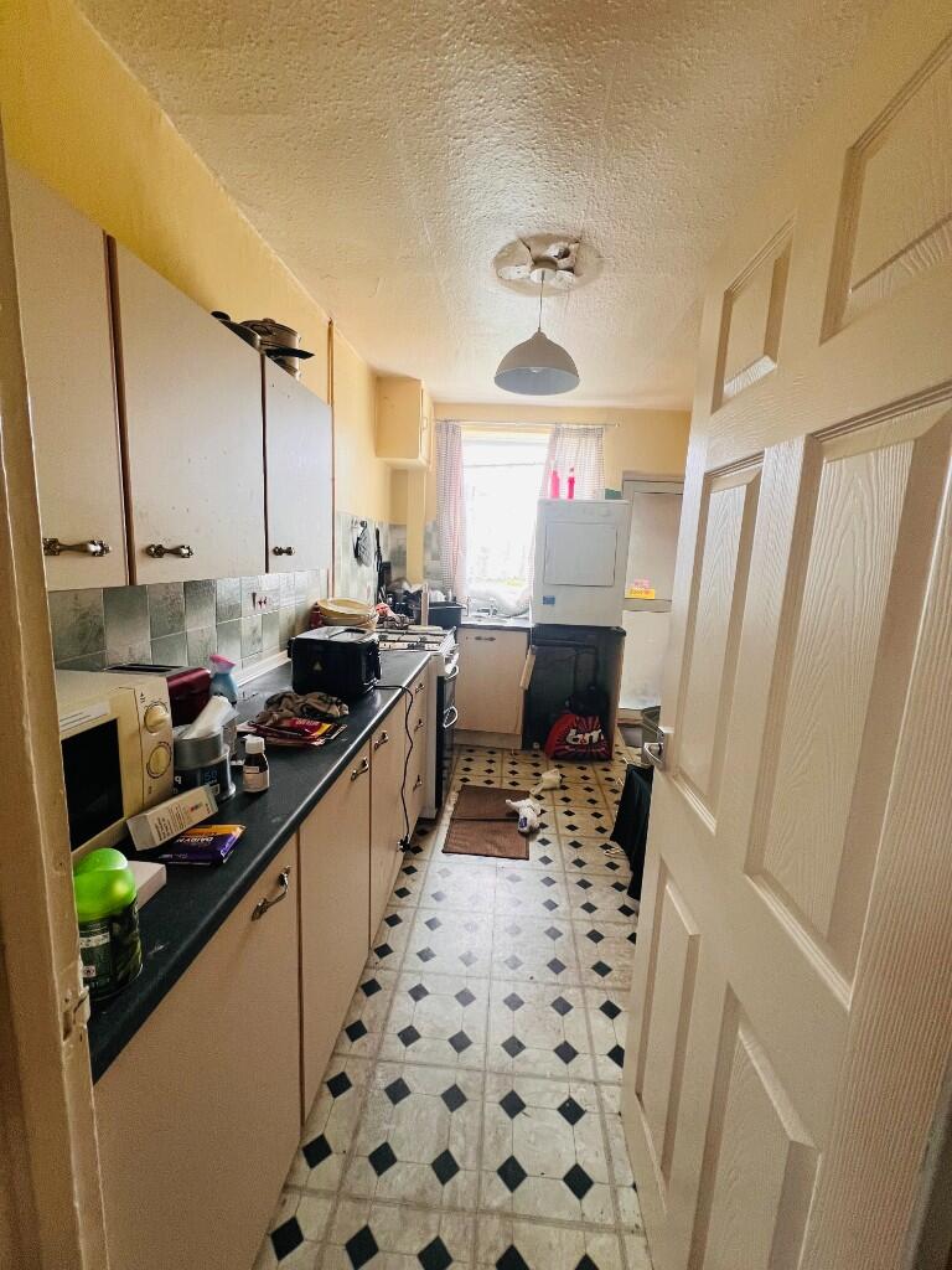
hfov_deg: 89.9
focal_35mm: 13
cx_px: 476
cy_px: 635
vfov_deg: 106.2
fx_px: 477
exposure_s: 1/99
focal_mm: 1.57
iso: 125
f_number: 1.8
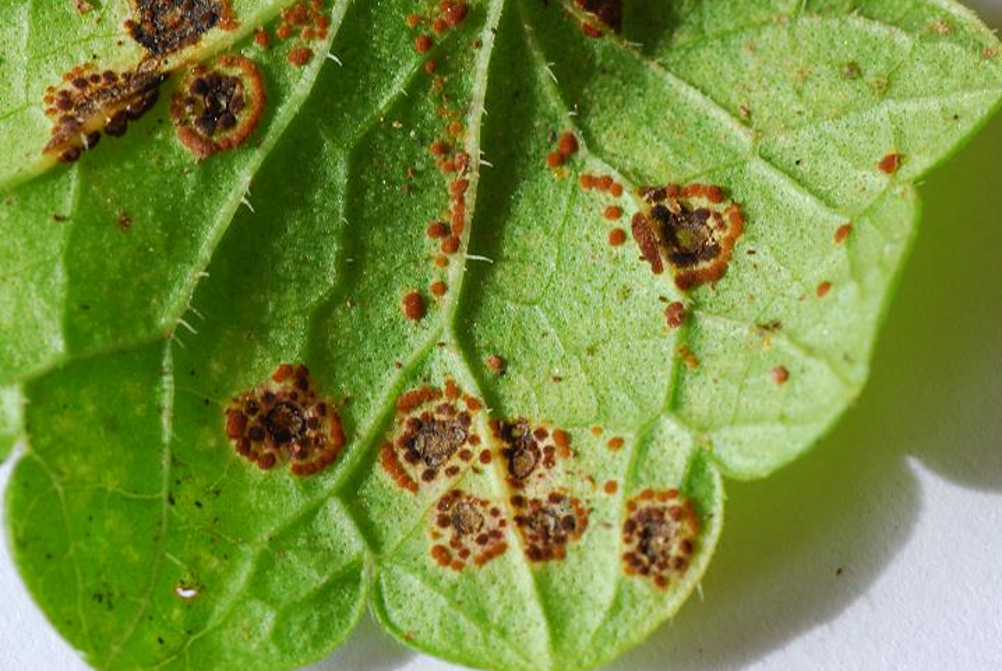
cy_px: 303
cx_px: 434
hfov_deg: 13.1
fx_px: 4348
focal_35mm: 156
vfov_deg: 8.8
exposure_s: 1/6
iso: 200
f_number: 32
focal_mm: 90
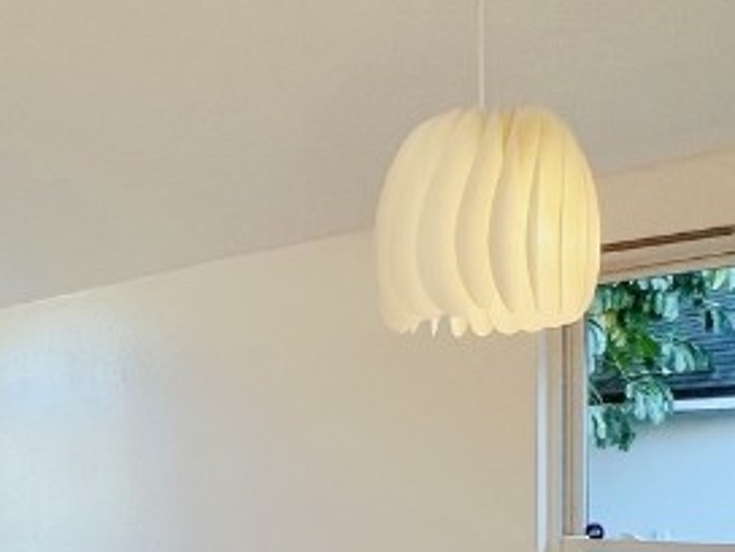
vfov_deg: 28.5
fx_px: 1040
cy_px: 503
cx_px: 8
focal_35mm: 49
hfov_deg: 35.4
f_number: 1.8
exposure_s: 1/120
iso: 125
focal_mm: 1.57
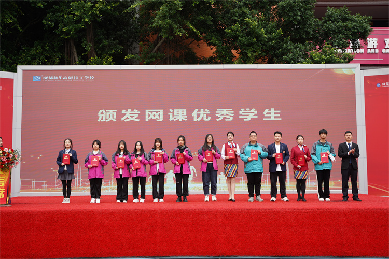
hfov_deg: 42.7
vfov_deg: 29.2
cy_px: 130
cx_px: 194
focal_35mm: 46
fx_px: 497
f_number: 3.2
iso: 160
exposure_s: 1/800
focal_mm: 46
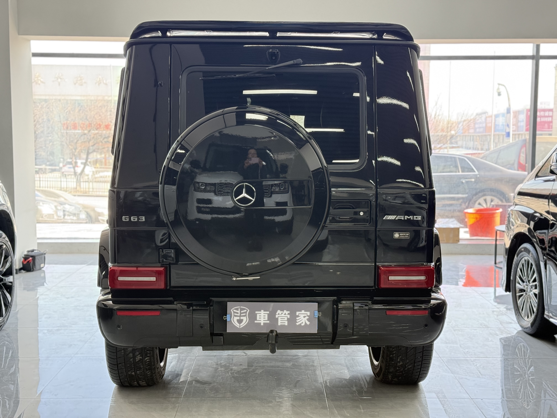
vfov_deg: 30.3
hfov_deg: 39.7
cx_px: 278
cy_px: 209
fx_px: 772
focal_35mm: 48
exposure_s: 1/66
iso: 200
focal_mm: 6.76
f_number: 1.78
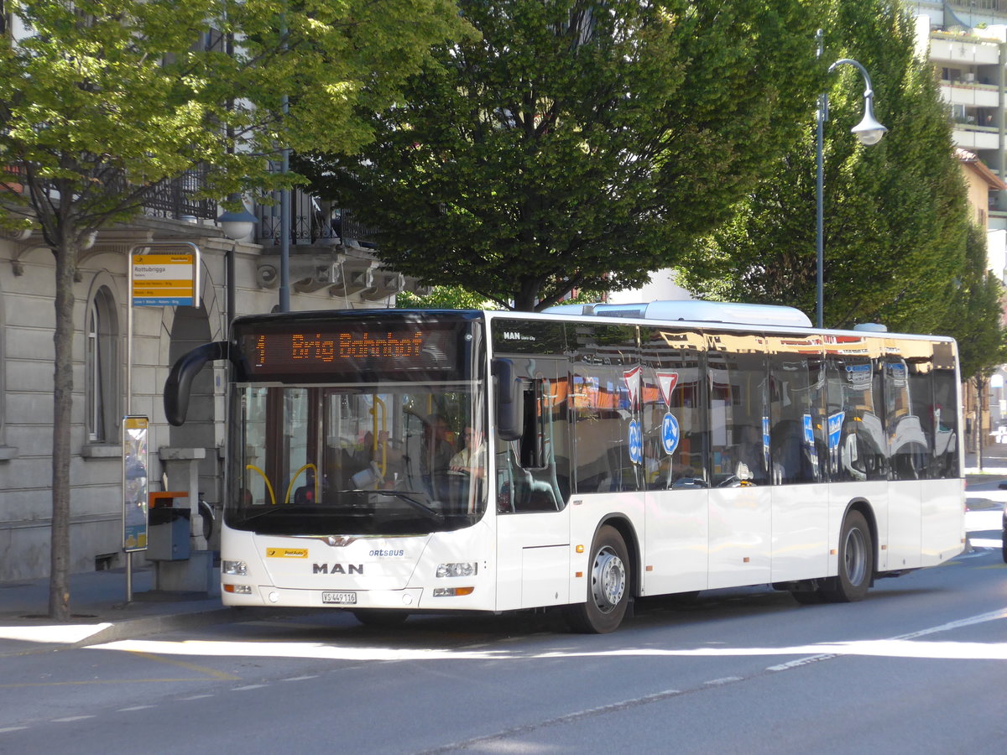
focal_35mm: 132
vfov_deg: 11.2
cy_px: 378
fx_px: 3840
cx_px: 504
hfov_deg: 14.9
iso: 320
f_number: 5.3
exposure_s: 1/200
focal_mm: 25.7
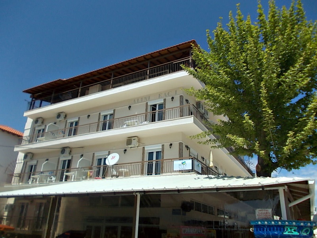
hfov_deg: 63.4
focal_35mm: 28
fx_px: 256
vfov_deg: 49.7
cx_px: 158
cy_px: 119
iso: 80
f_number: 5.4
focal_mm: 4
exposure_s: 1/640
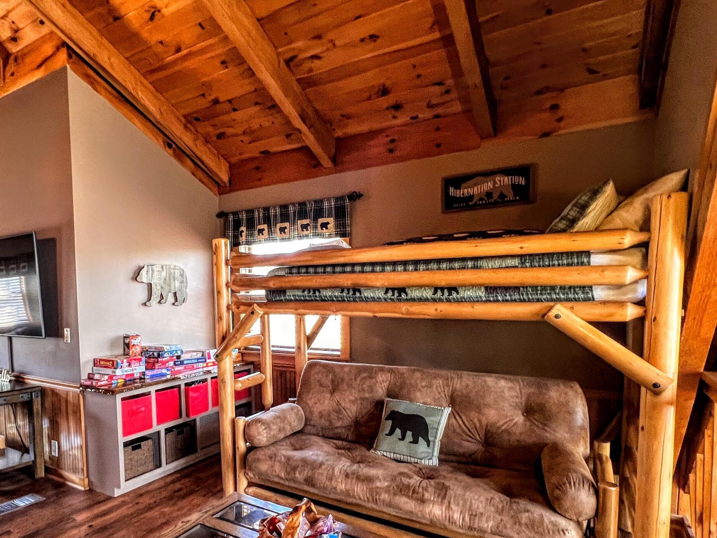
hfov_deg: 77.6
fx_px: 435
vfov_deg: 62.7
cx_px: 269
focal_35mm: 21
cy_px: 332
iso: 400
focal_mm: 1.57
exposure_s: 1/60
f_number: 1.8
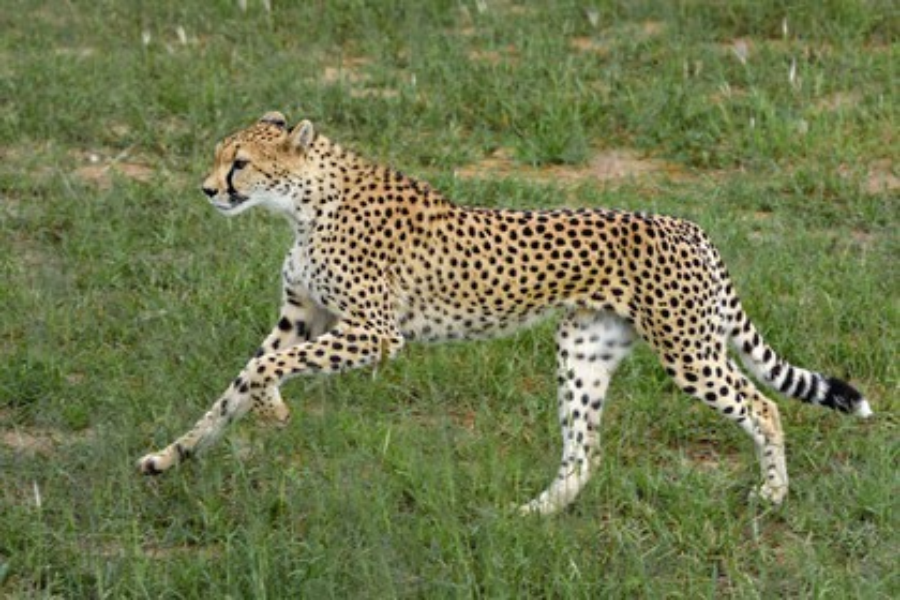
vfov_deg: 11.0
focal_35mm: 125
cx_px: 450
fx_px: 3125
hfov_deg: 16.4
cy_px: 300
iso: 800
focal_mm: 125
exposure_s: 1/1600
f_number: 7.1
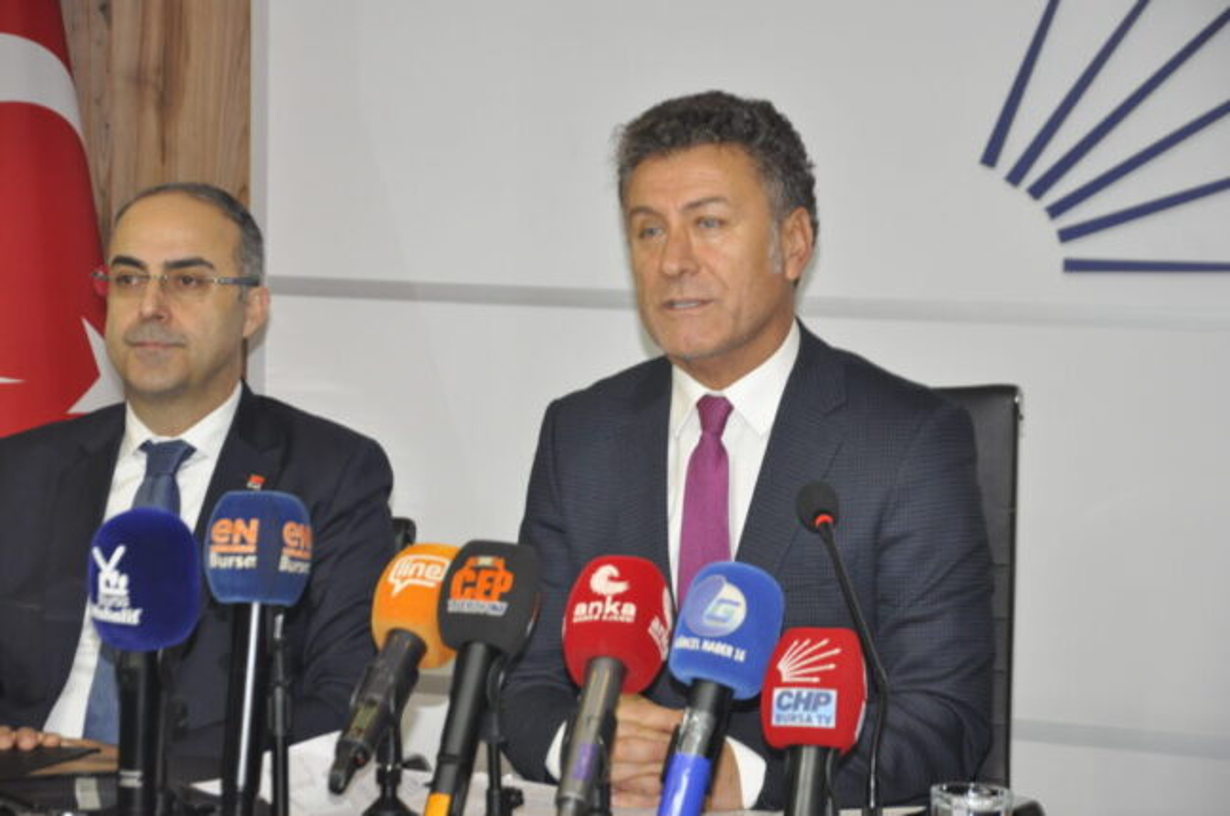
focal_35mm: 128
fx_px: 4350
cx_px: 615
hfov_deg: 16.1
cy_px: 408
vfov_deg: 10.7
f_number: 5.6
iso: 800
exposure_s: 1/60
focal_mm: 85
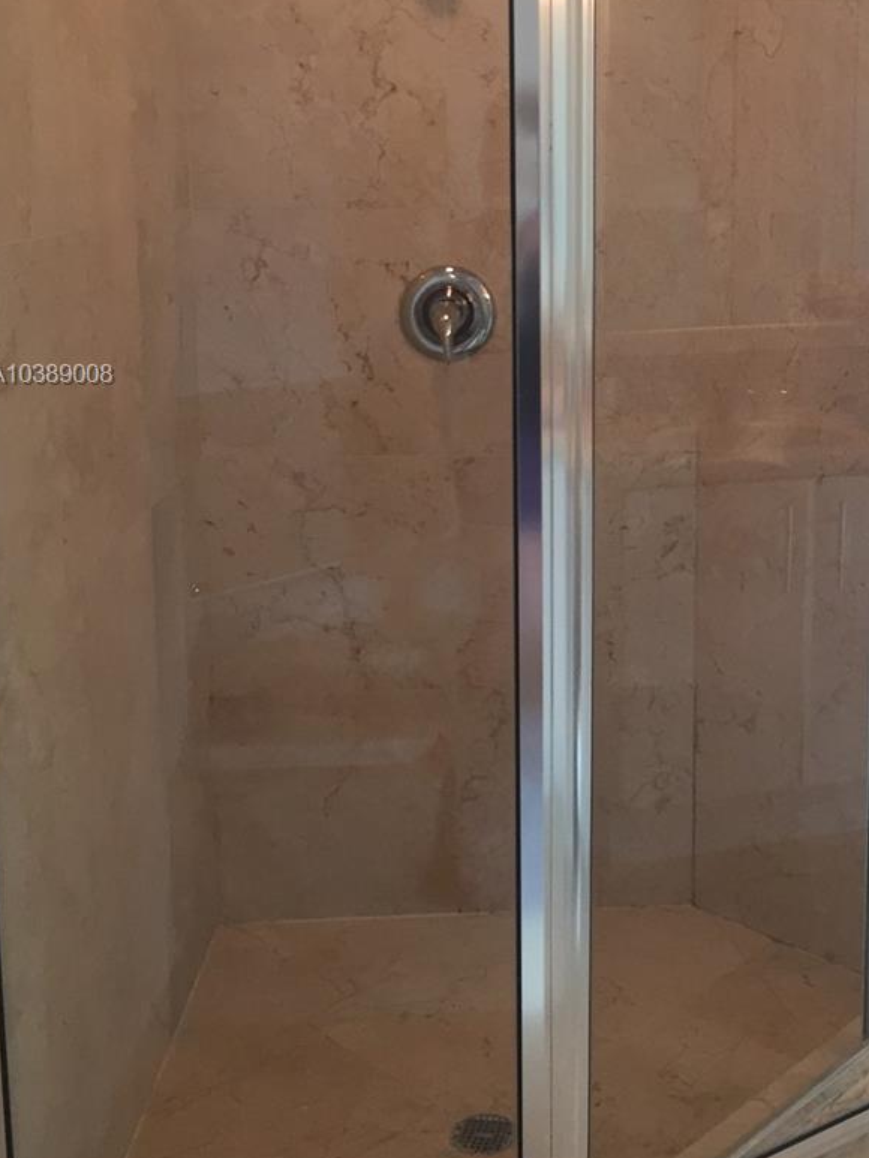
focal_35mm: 45
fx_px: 1506
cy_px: 378
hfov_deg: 31.6
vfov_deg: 41.5
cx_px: 658
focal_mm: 4.15
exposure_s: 1/30
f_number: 2.2
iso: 80
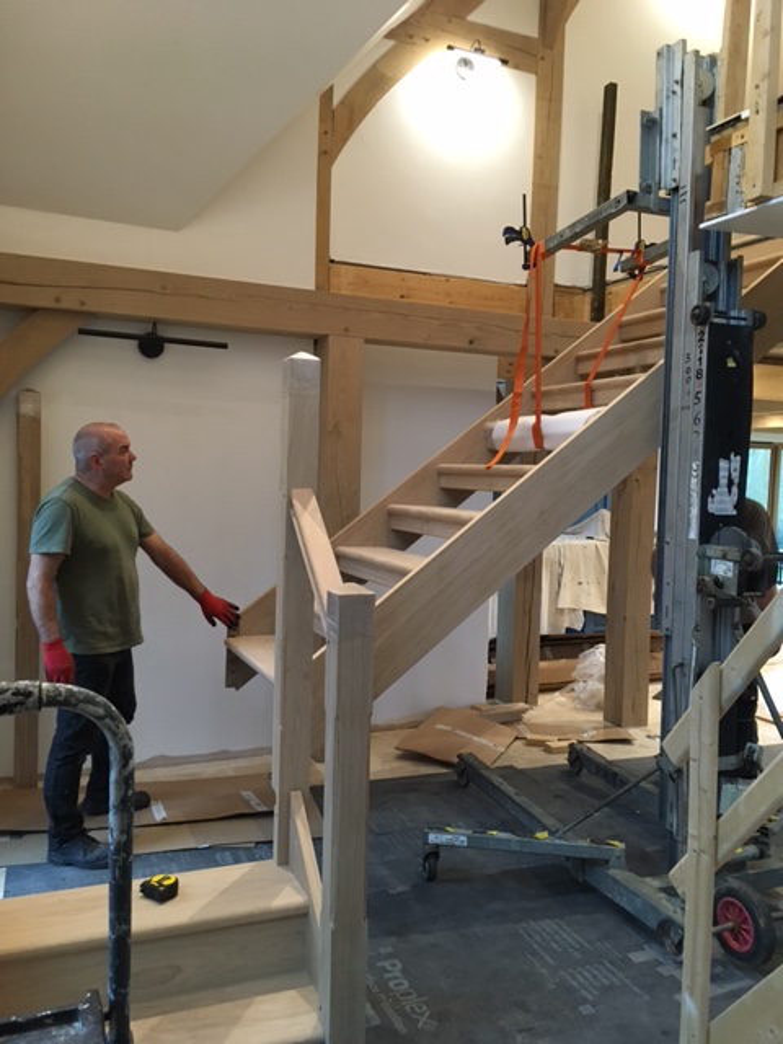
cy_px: 522
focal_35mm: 29
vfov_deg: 61.7
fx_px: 875
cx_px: 392
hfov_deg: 48.2
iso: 200
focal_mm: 4.15
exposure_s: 1/33
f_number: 2.2
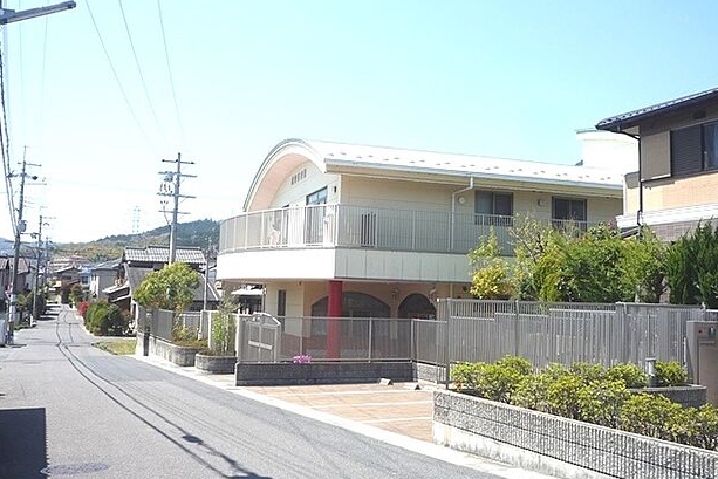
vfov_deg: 32.6
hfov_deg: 47.4
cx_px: 358
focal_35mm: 41
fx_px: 818
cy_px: 221
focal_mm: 5.8
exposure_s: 1/640
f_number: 4
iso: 100
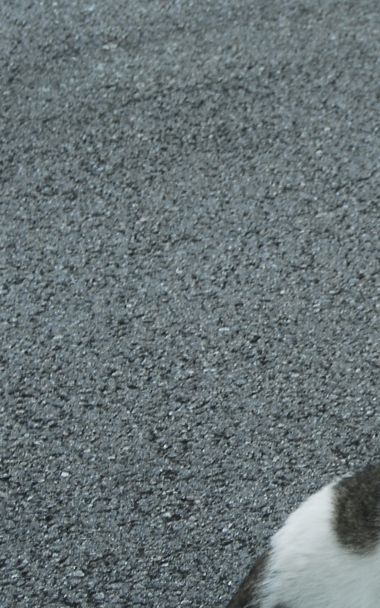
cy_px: 463
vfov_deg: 11.2
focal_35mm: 186
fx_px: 3089
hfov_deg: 6.9
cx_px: 550
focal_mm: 45
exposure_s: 1/50
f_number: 5.3
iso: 100
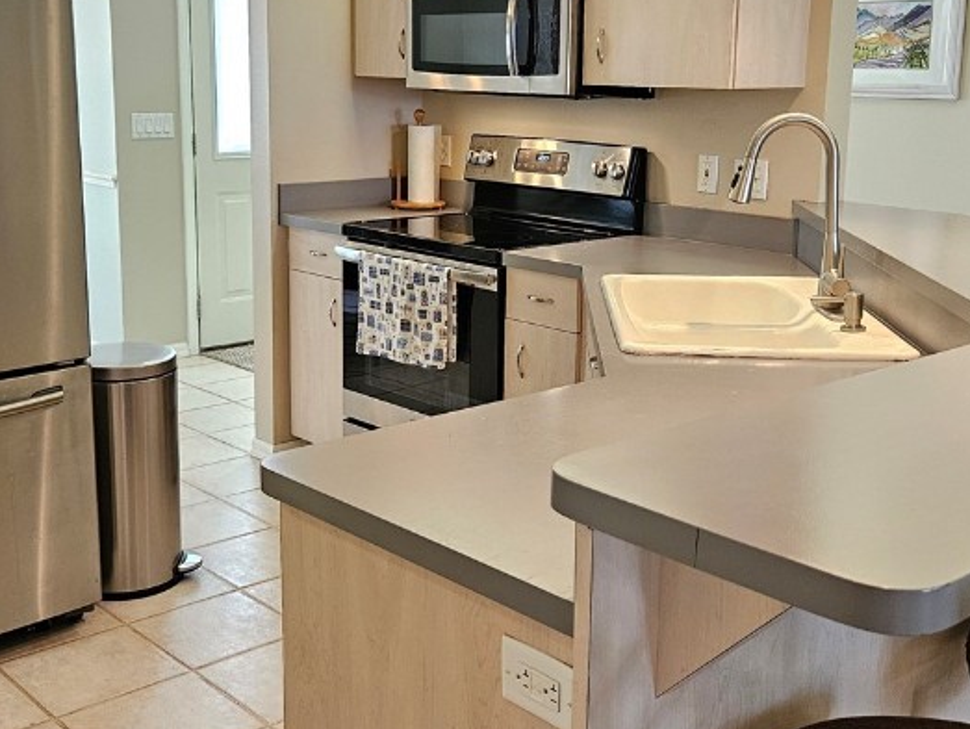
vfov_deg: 32.1
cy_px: 301
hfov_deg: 42.0
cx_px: 473
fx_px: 1262
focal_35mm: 45
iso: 500
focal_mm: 5.4
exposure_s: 1/120
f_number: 1.8
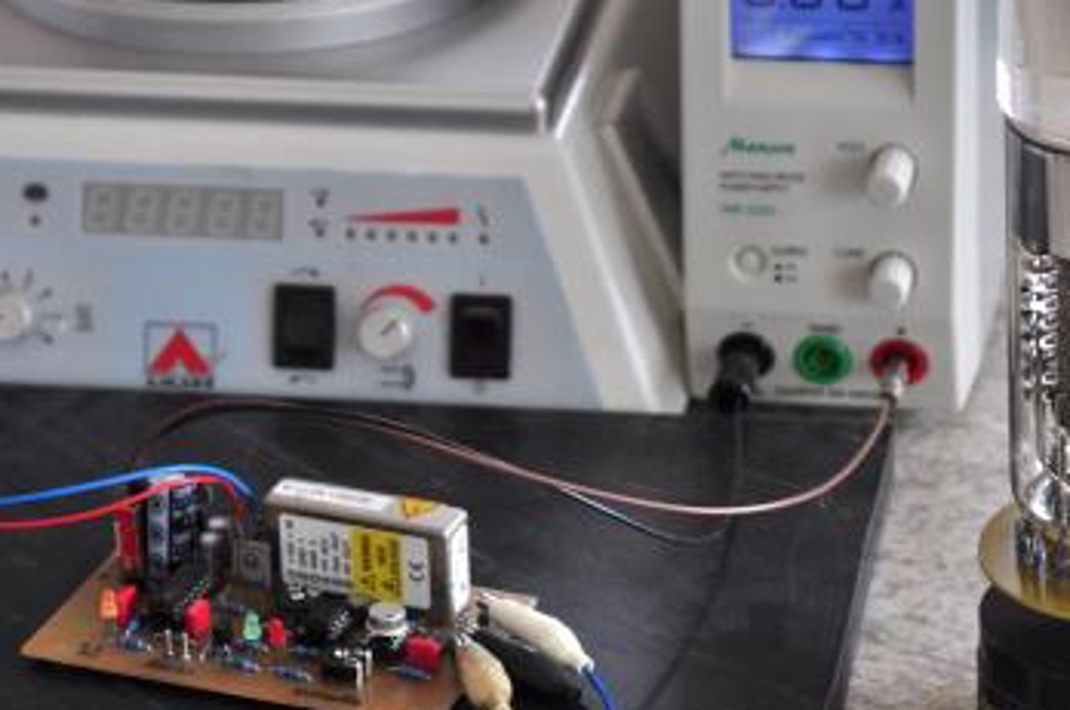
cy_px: 358
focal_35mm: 202
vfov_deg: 6.8
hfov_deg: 10.2
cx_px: 713
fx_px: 5995
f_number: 5.6
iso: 200
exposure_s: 1/30
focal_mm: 78
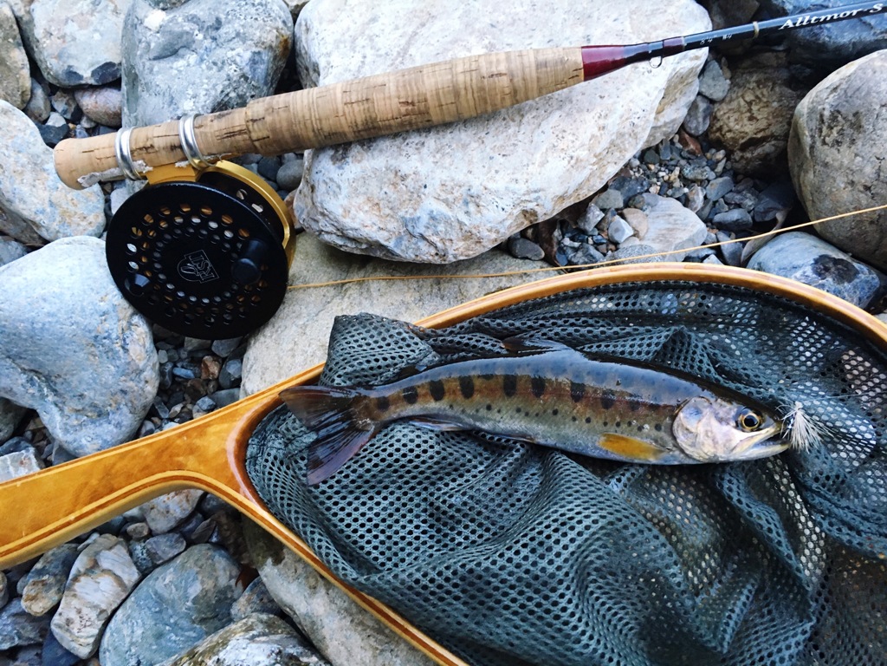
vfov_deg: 48.2
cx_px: 444
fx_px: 743
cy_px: 333
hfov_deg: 61.7
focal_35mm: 29
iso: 100
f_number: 2.2
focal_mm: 4.15
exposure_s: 1/30
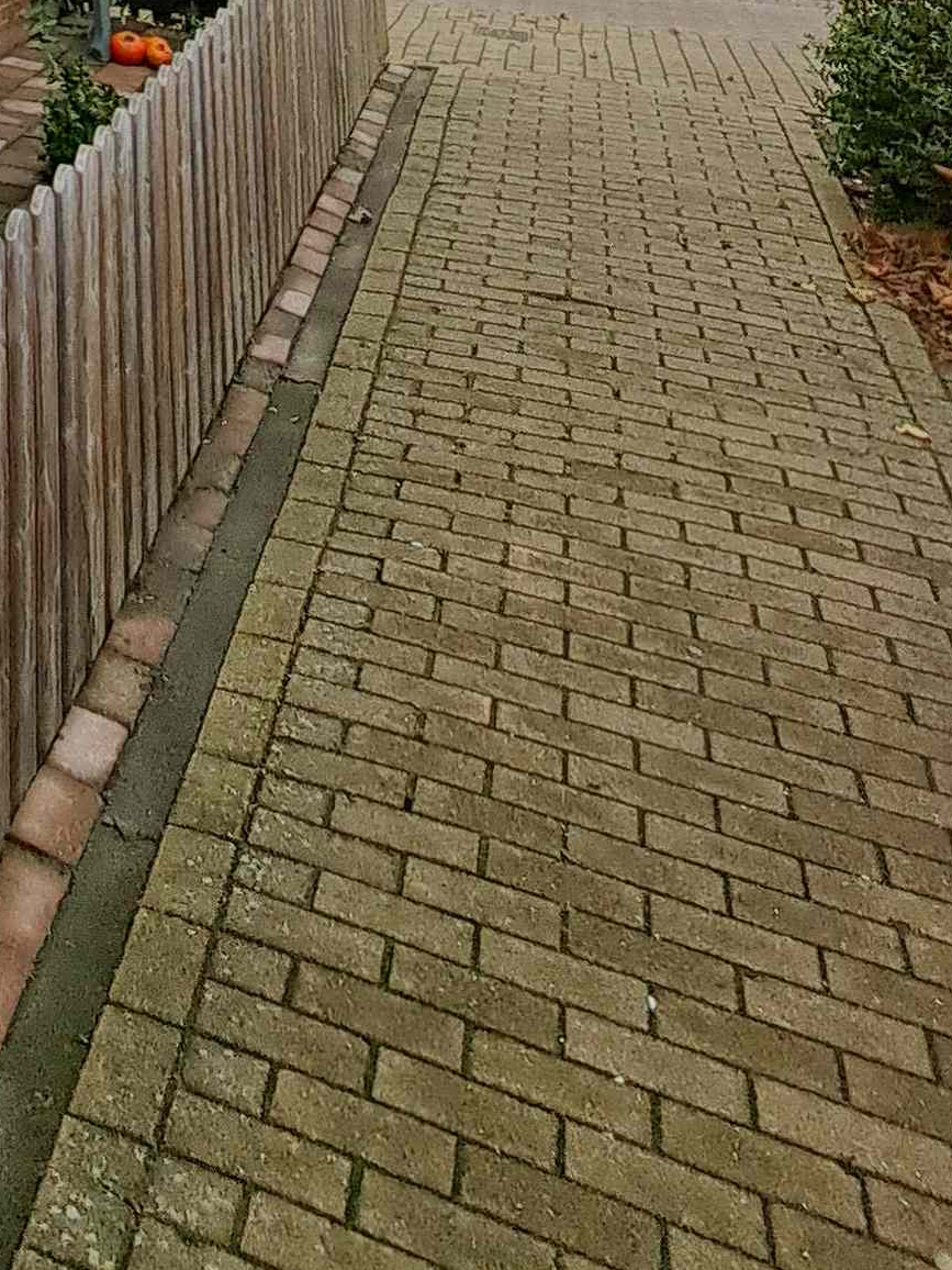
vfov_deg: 26.4
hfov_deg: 25.4
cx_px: -425
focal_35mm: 45
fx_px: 1650
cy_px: -742
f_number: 2.2
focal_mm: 1.74
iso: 50
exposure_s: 1/497
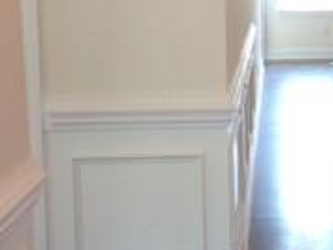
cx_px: 329
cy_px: 74
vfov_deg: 12.3
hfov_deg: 16.1
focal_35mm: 120
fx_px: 1154
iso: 50
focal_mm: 4.12
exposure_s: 1/20
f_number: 2.4
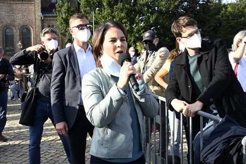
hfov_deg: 55.8
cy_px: 82
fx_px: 232
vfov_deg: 38.8
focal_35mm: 34
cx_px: 123
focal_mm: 34
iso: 1600
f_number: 10
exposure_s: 1/800
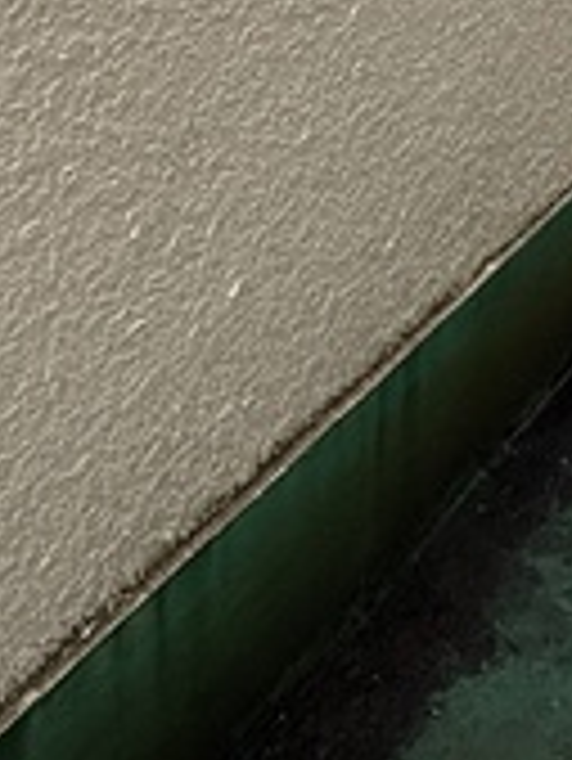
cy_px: -108
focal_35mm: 58
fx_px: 1276
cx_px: 209
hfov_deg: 25.2
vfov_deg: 29.4
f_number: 2.2
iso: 50
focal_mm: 2.22
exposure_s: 1/154
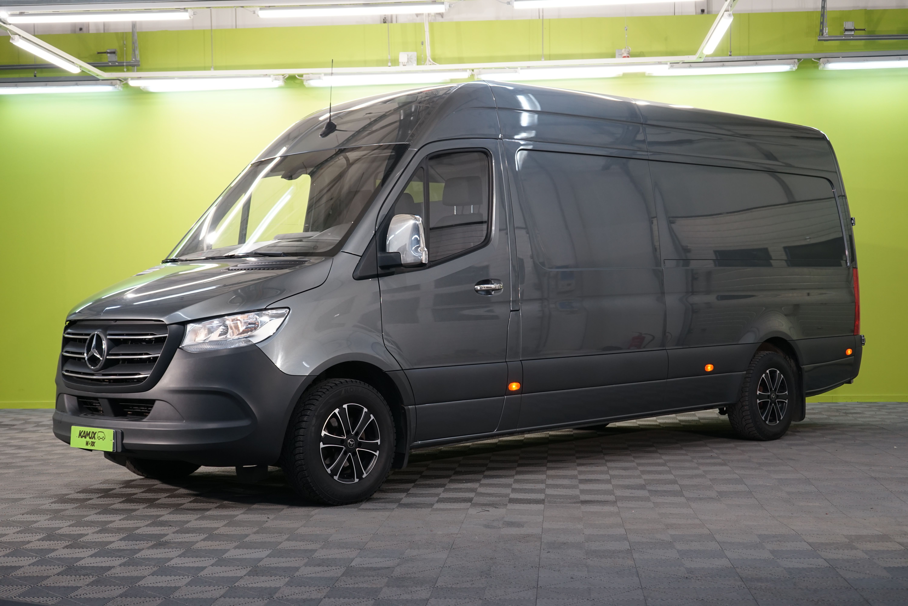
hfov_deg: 38.9
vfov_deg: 26.5
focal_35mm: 51
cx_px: 454
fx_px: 1286
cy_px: 303
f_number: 4.5
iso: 500
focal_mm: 51
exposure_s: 1/40
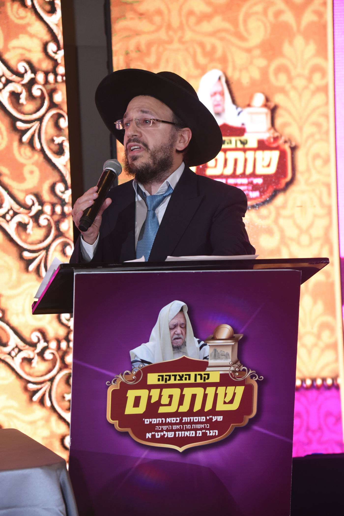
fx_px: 1362
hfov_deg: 14.4
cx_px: 172
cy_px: 258
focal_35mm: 95
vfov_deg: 21.5
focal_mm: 95
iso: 3200
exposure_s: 1/200
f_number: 5.6
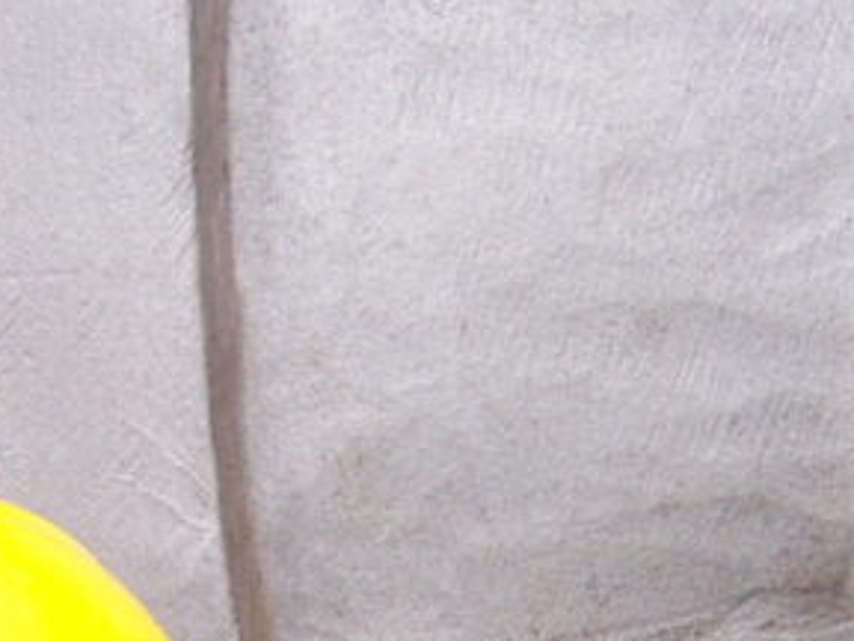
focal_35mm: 128
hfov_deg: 15.3
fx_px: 3158
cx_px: 718
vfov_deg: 11.1
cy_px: 970
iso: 64
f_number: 2.8
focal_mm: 4.7
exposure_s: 1/500
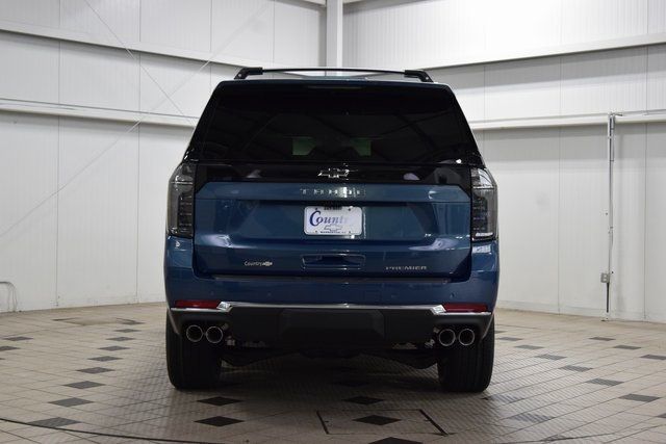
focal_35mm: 54
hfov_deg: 36.9
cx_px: 333
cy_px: 222
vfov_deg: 25.1
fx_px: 999
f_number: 7.1
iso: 1600
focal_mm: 36
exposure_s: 1/60
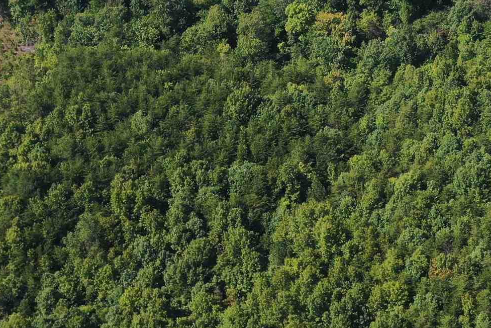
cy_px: -129
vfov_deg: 14.7
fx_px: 1201
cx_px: 598
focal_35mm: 88
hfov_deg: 21.4
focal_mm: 10.26
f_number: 5
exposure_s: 1/400
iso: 100
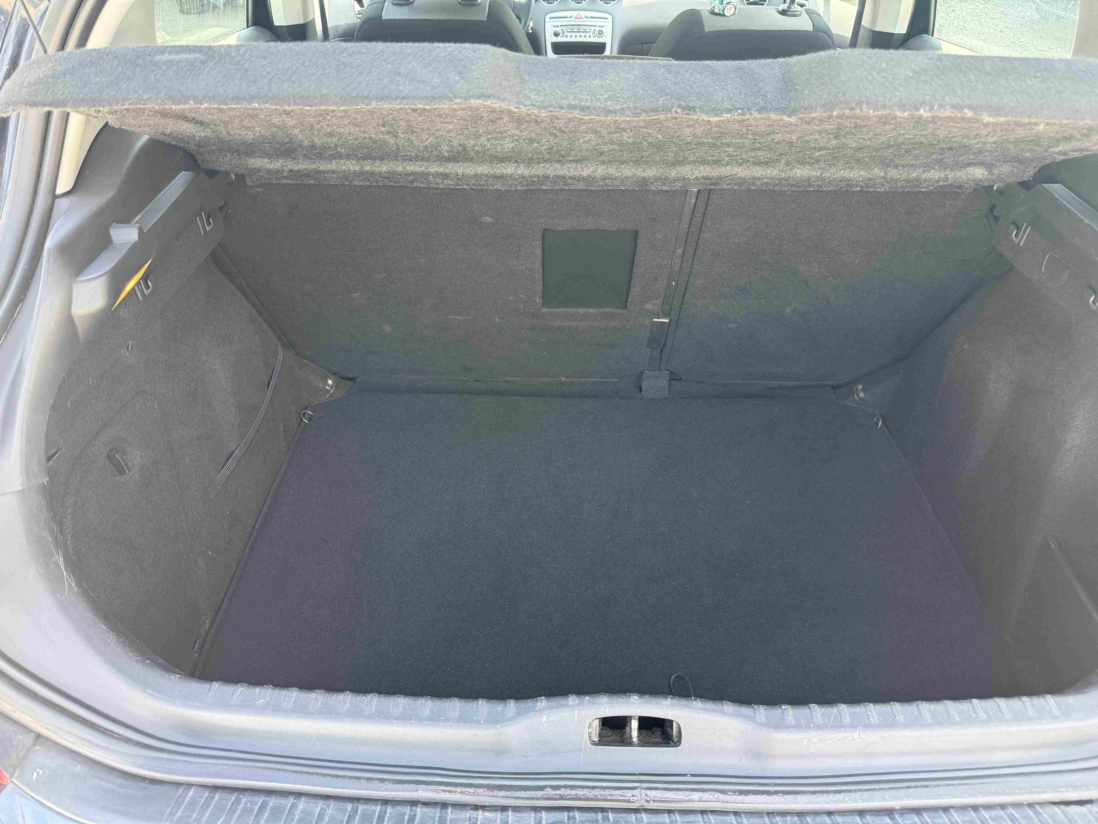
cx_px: 549
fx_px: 761
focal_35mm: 24
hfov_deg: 71.6
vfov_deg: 56.8
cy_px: 412
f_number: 1.78
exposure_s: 1/216
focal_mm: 6.76
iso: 200
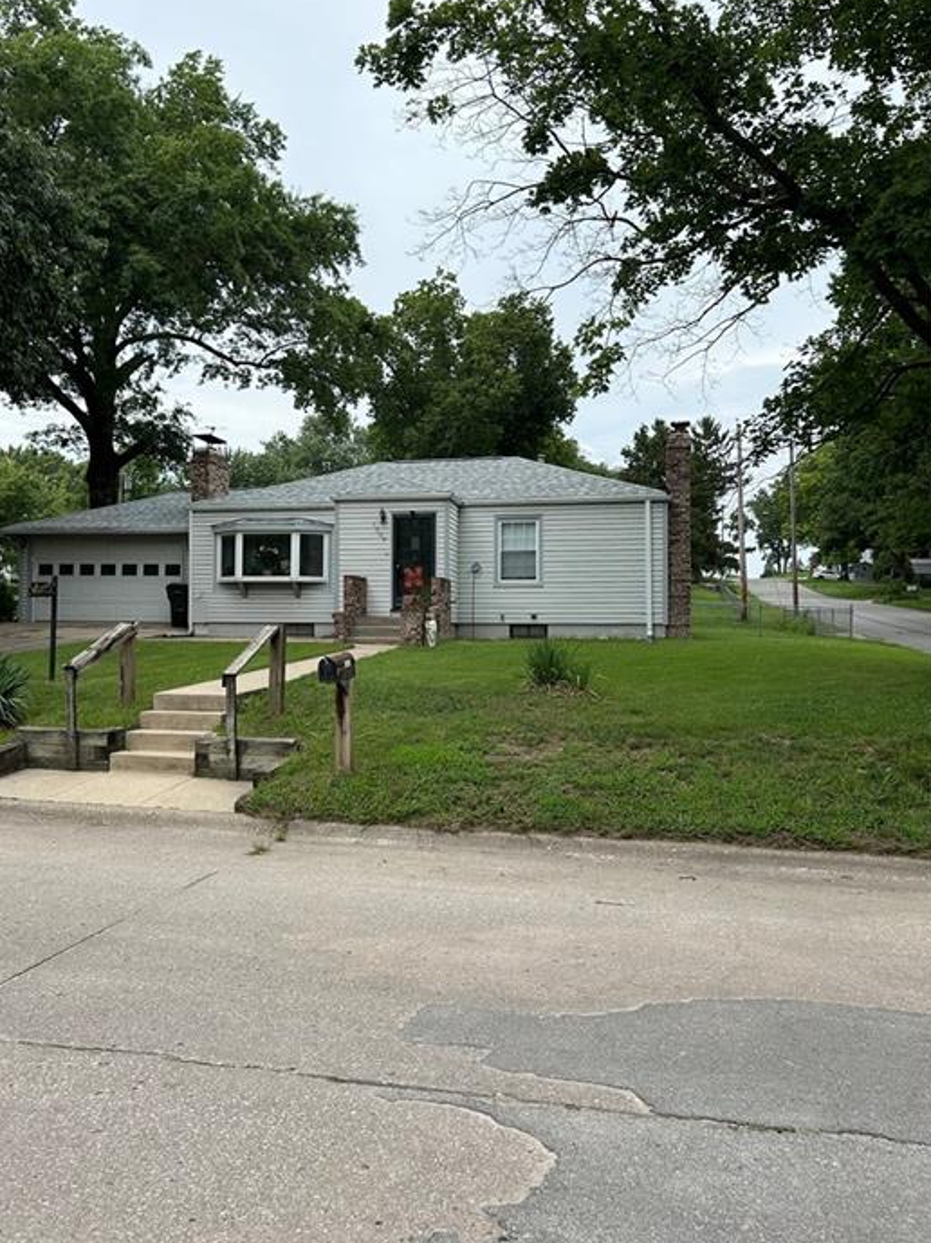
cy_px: 608
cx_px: 419
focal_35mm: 29
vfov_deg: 61.7
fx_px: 1041
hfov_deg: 48.1
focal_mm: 5.7
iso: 50
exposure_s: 1/2208
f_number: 1.5
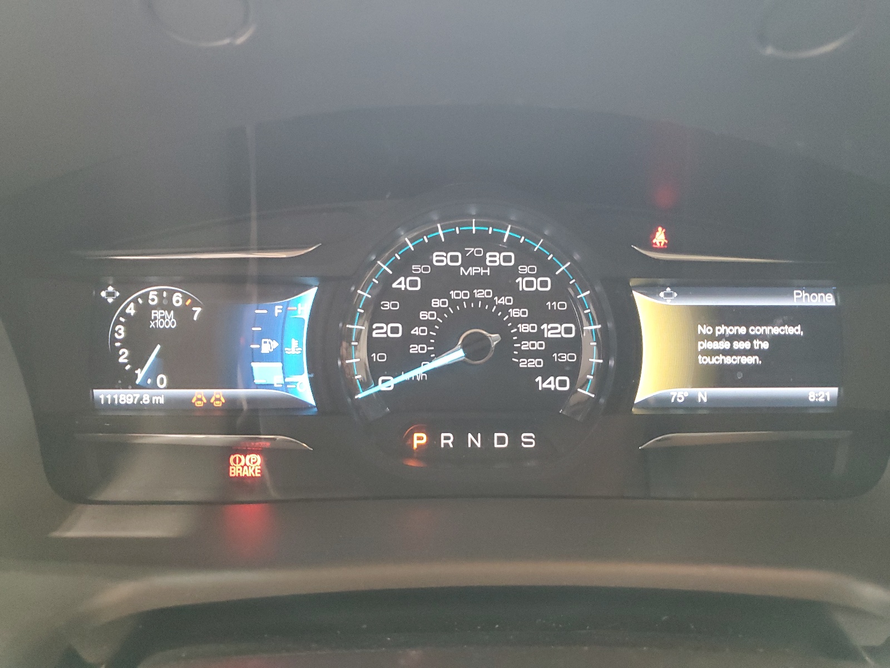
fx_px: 668
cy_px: 334
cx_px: 445
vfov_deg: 53.1
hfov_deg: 67.3
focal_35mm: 26
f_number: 1.5
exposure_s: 1/40
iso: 336
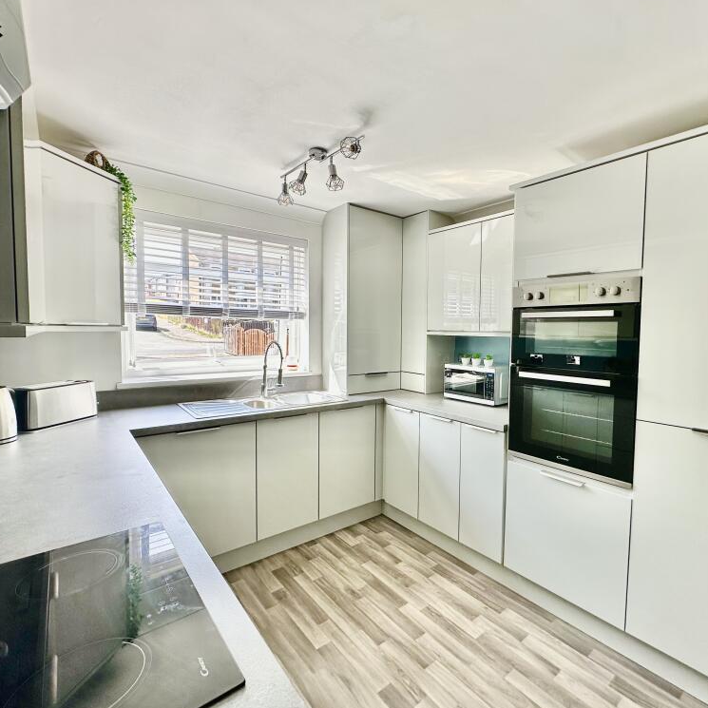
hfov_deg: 83.3
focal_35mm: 17
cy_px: 350
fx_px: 393
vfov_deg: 84.0
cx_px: 411
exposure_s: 1/148
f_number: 2.2
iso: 40
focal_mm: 2.22
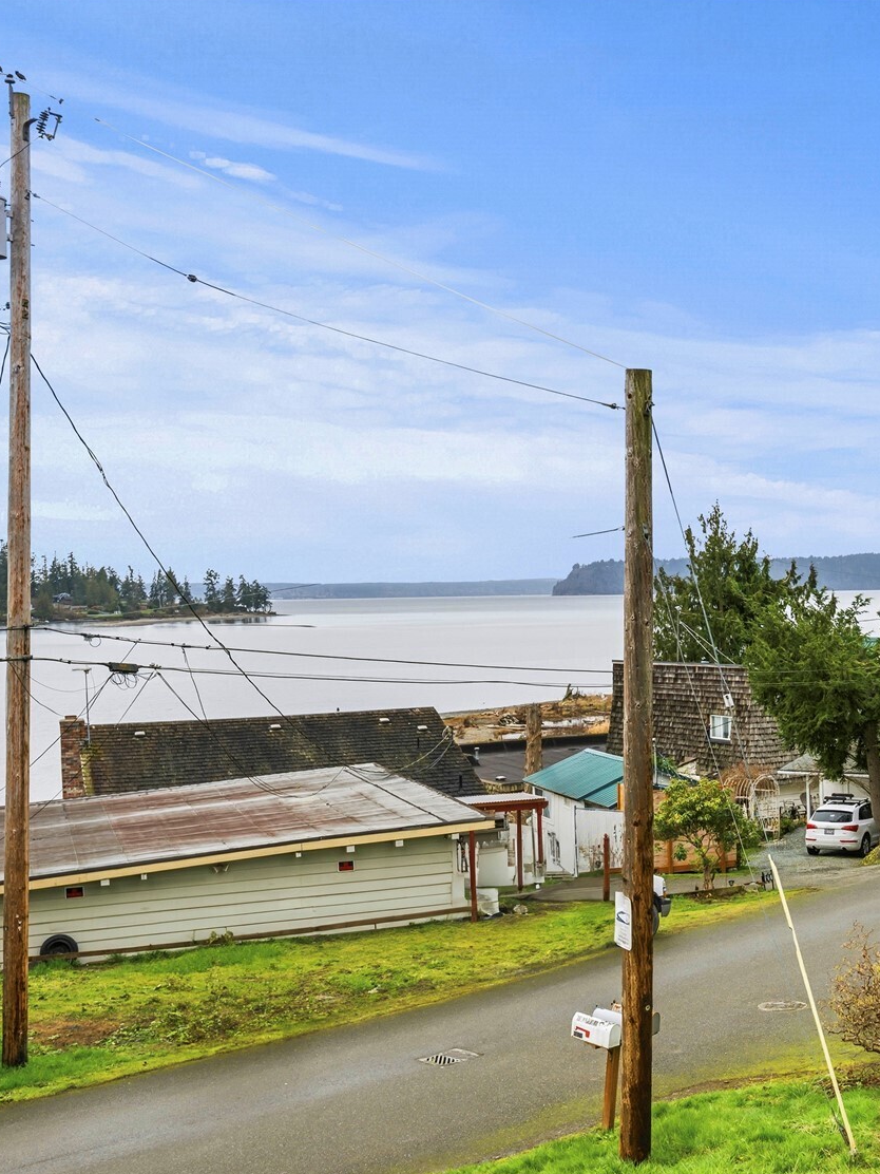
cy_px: 585
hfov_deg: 31.6
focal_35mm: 44
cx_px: 766
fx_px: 1491
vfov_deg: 42.9
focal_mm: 30
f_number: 8
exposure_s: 1/800
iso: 200
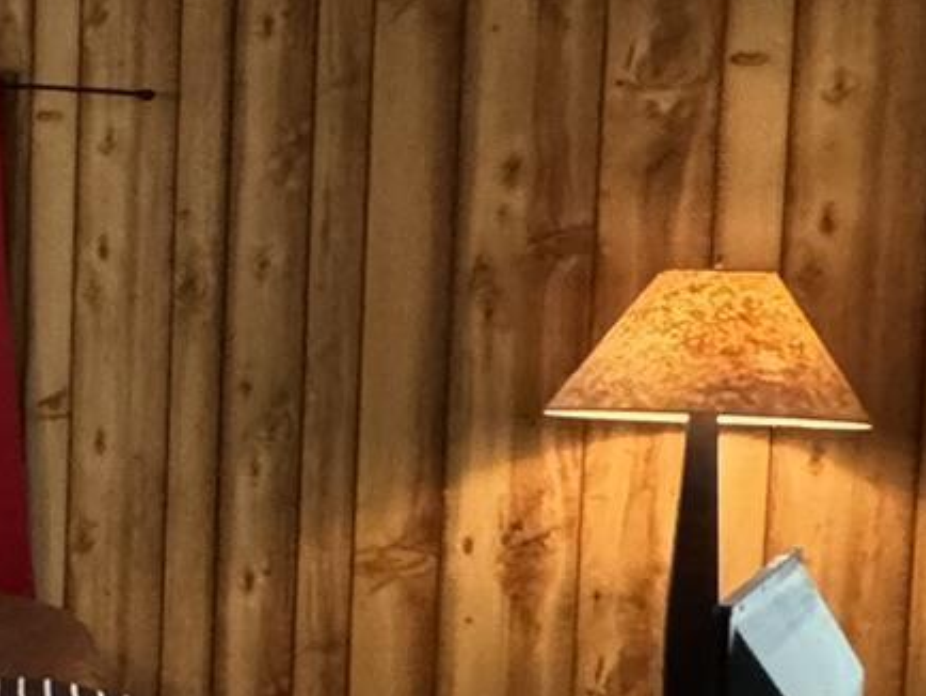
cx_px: -907
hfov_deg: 18.9
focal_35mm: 66
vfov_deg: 22.1
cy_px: 510
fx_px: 1767
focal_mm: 2.22
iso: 640
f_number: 2.2
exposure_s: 1/60
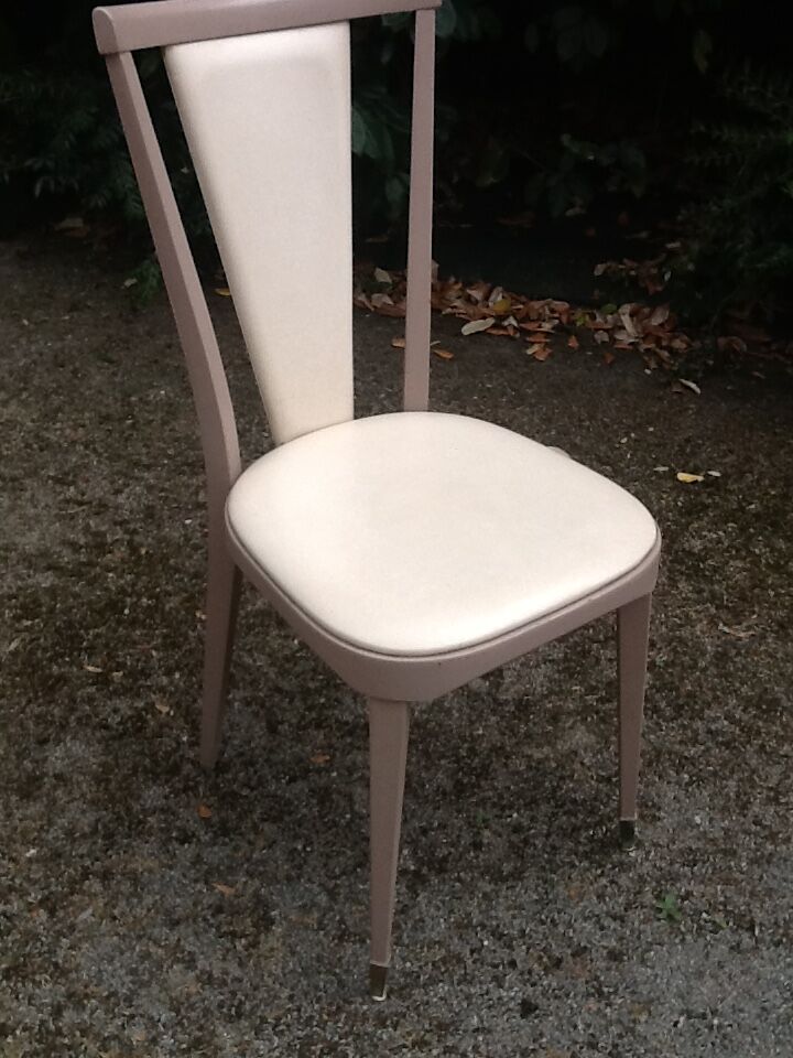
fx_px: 1344
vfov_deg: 42.9
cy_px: 529
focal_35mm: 44
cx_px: 396
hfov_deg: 32.9
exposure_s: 1/787
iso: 40
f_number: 2.4
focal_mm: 2.03
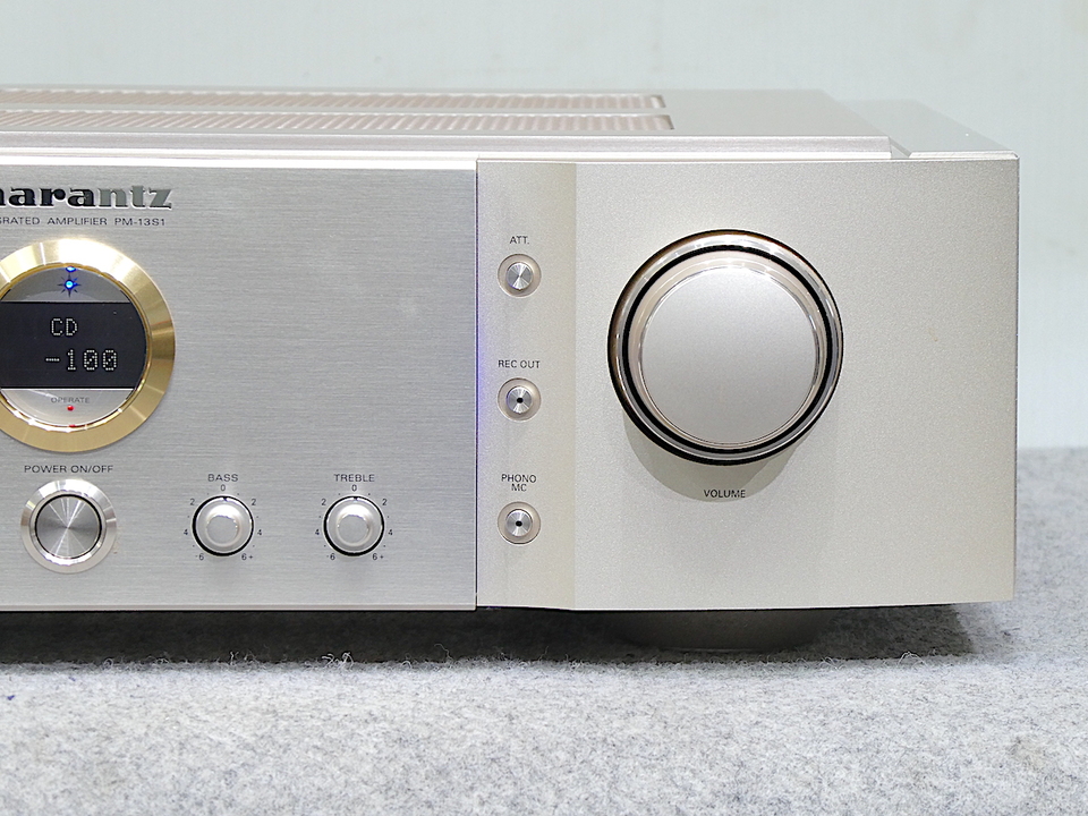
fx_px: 4746
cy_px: 408
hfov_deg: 13.1
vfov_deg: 9.8
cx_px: 544
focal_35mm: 151
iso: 200
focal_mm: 27.1
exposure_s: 1/6
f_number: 5.4
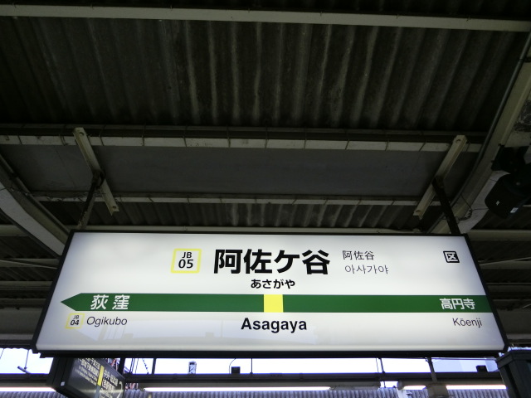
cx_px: 266
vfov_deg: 54.9
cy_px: 199
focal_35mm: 25
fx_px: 383
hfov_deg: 69.4
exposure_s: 1/125
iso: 100
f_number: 3.5
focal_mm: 4.5
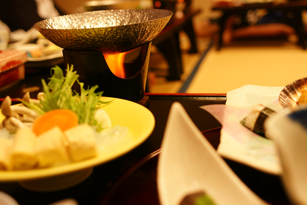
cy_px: 102
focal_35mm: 42
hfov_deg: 46.4
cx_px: 154
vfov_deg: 31.9
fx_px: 358
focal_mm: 28
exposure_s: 1/20
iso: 200
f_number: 2.8
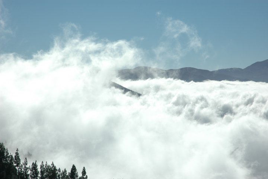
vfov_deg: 13.0
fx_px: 782
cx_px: 134
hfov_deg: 19.5
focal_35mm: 105
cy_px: 90
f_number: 13
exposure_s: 1/640
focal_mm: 70
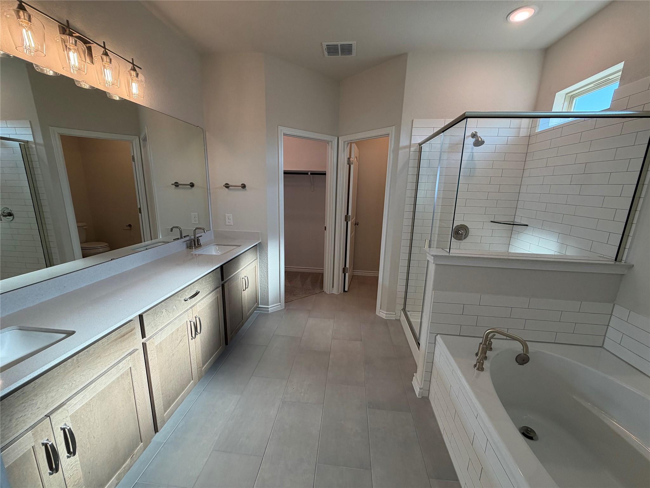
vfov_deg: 85.7
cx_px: 325
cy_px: 244
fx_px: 263
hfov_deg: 102.1
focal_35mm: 14
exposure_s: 1/120
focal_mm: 2.22
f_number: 2.2
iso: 80
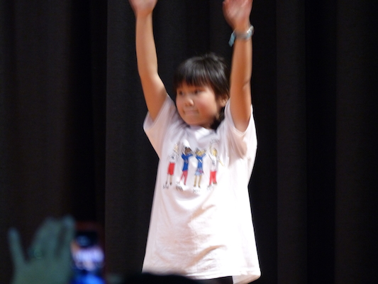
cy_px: 142
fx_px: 5385
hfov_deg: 4.0
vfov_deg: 3.0
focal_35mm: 493
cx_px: 189
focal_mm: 88.7
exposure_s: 1/15
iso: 400
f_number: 2.8
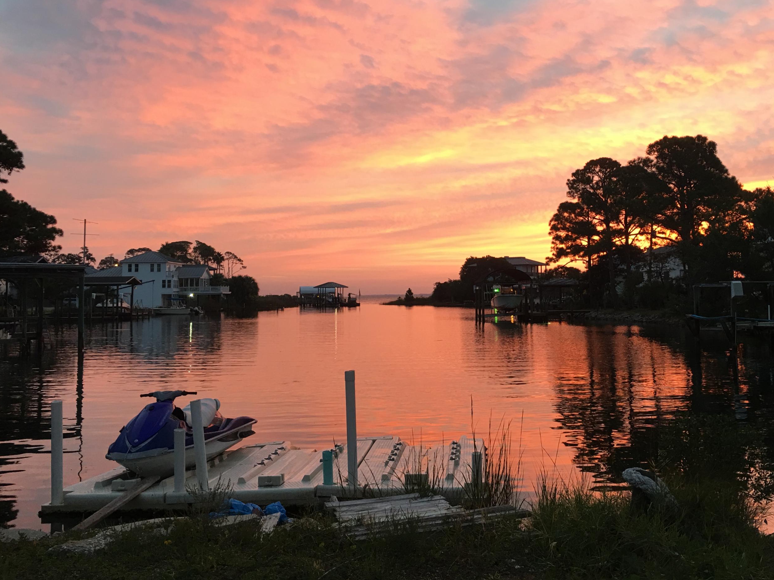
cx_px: 465
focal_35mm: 35
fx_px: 783
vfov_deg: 40.6
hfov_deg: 52.3
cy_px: 259
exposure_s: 1/15
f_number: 2.2
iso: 25
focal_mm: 4.15
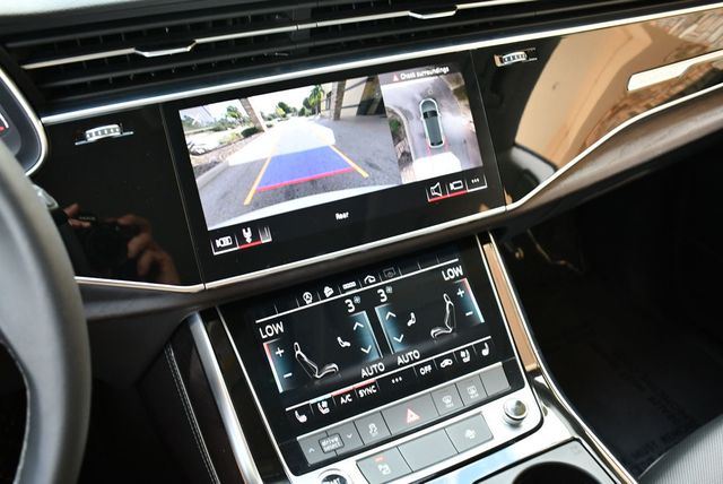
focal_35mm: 36
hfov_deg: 53.1
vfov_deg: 36.9
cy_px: 242
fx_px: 724
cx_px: 362
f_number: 3.5
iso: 800
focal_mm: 18
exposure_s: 1/125
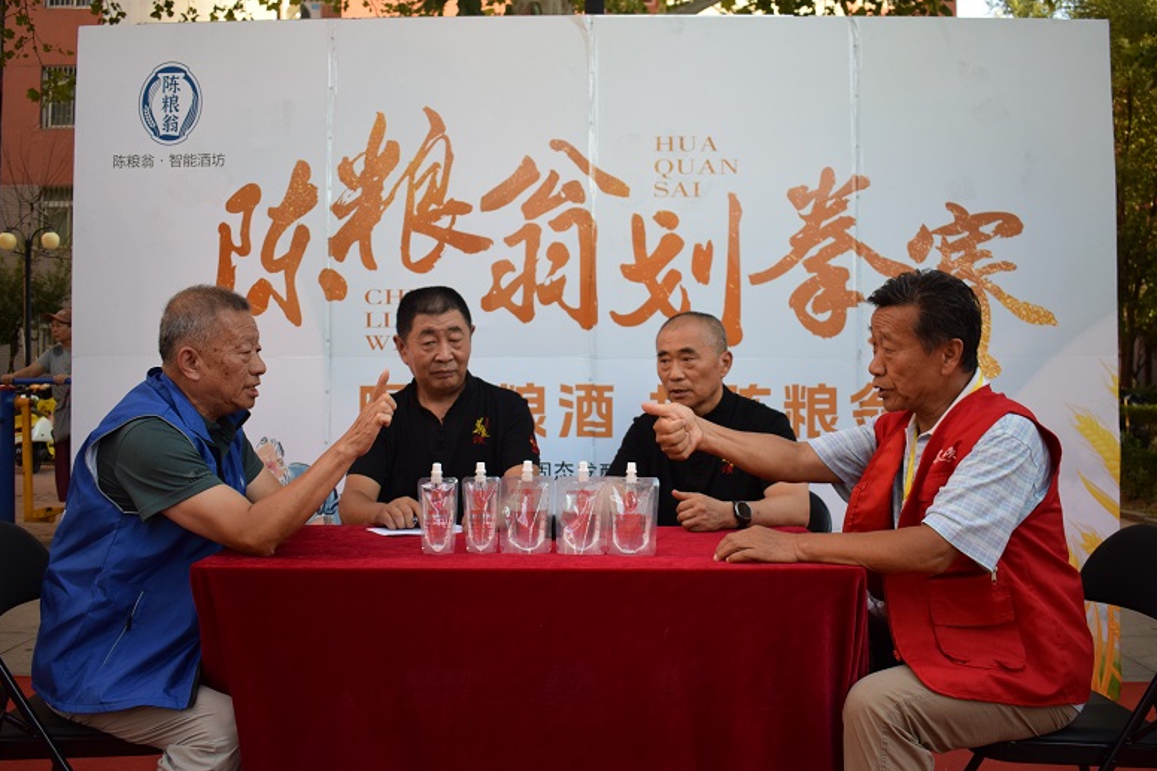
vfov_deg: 38.9
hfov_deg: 55.8
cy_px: 378
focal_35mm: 34
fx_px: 1092
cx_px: 586
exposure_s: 1/640
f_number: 3.8
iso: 800
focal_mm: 22
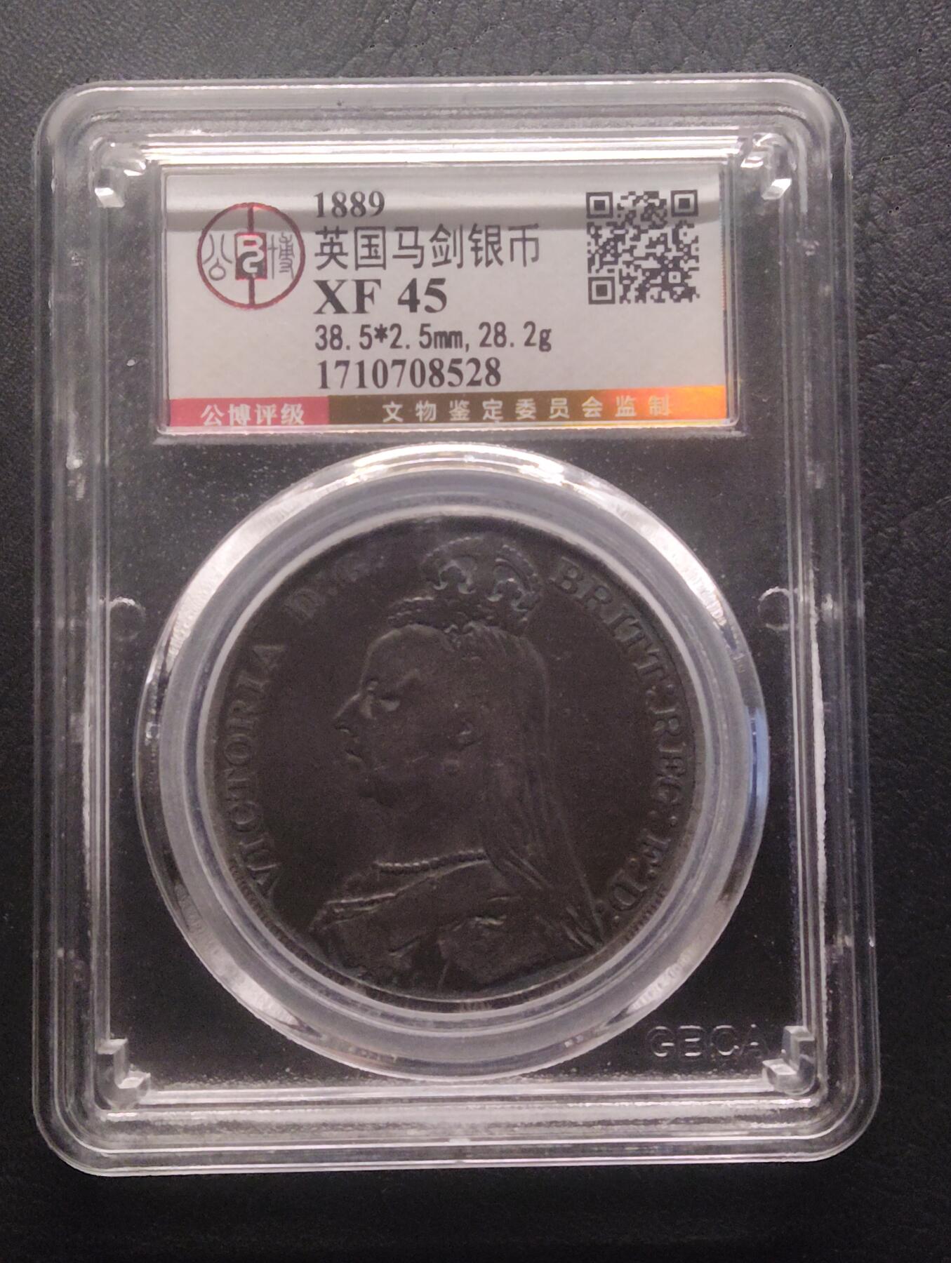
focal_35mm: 50
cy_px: 632
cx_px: 476
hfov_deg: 29.2
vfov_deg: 38.1
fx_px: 1827
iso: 500
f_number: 2.2
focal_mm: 3.42
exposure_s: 1/50
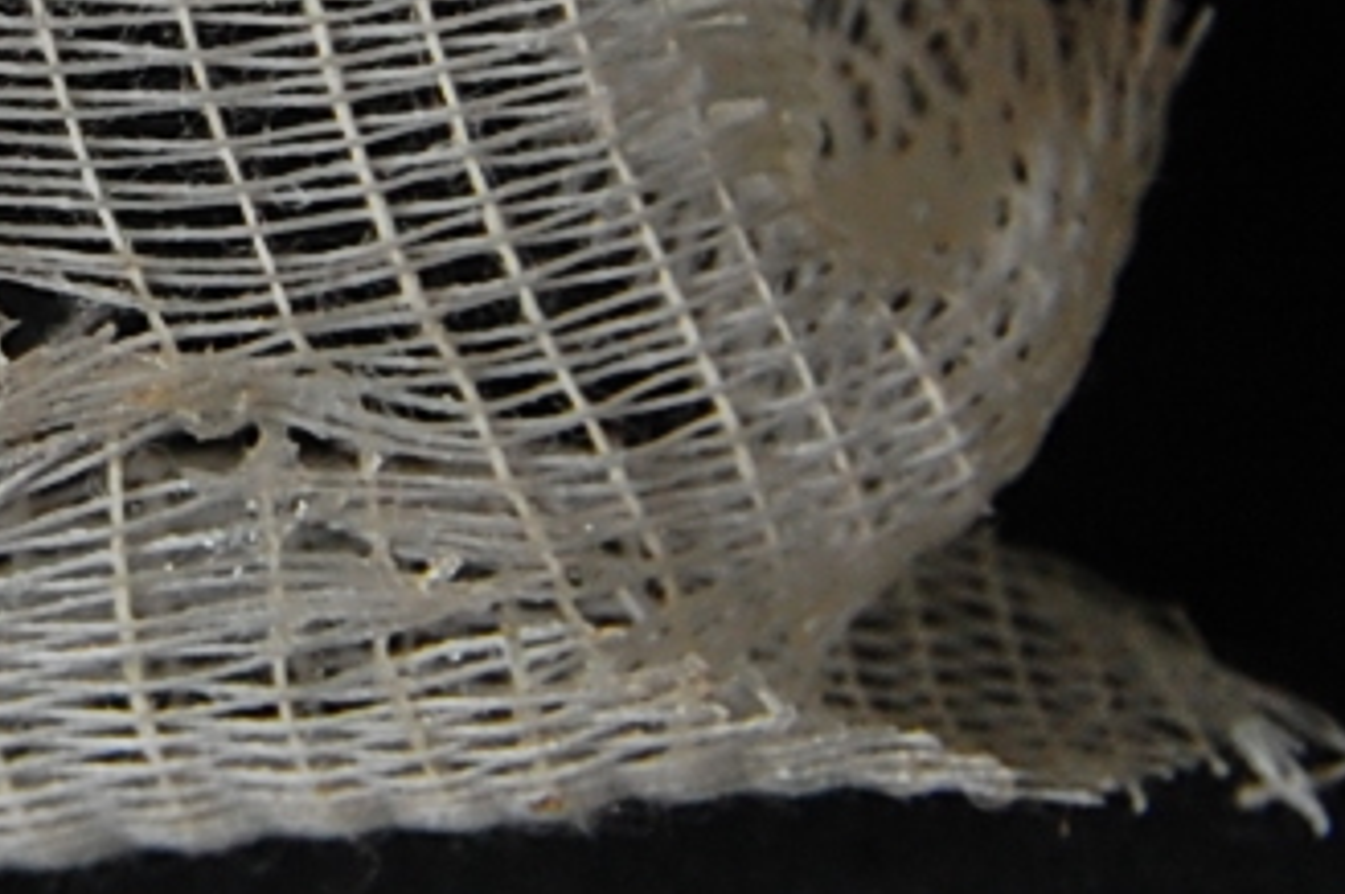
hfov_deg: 11.2
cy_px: -119
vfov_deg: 7.6
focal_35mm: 179
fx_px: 6681
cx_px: -373
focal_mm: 26
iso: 400
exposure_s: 1/30
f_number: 6.3
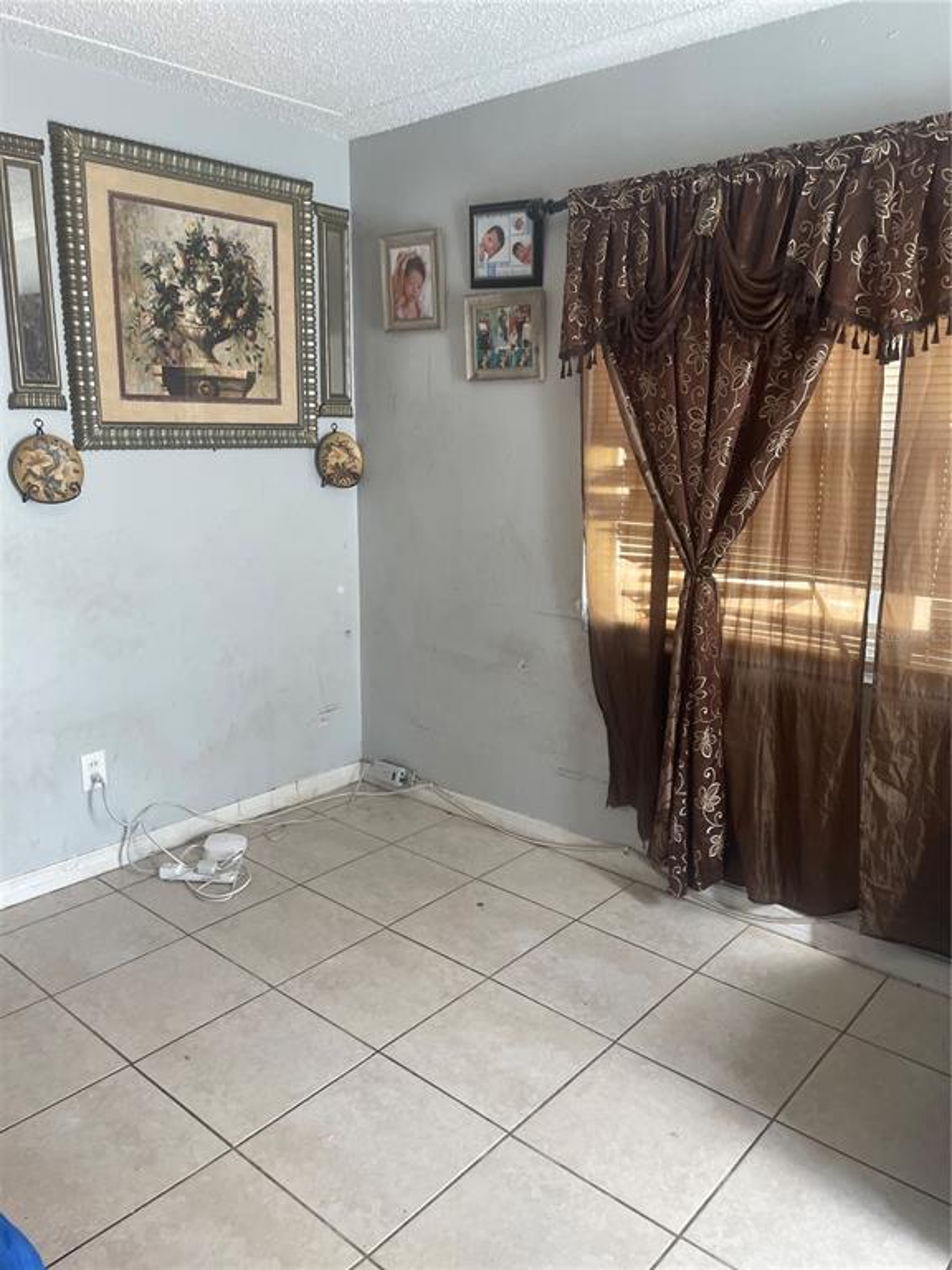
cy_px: 635
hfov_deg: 53.1
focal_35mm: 26
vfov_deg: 67.3
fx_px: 953
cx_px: 476
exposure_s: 1/120
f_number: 1.6
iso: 100
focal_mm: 4.2
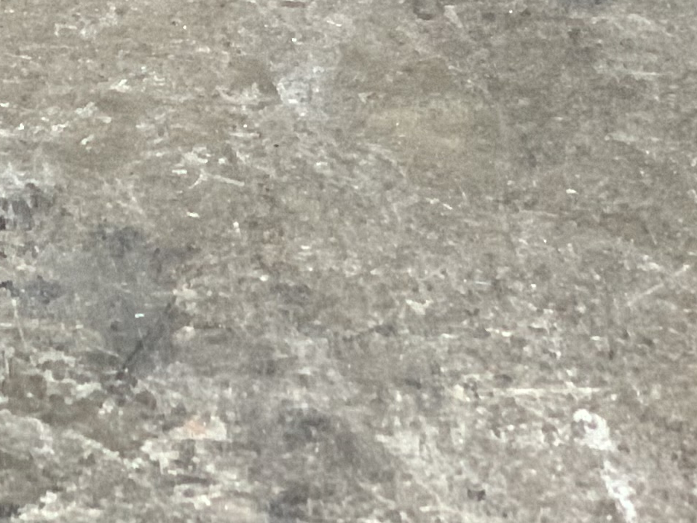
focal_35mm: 219
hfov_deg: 8.6
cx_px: -599
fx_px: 4410
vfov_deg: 6.6
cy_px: -422
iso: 125
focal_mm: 6
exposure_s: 1/60
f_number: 2.4
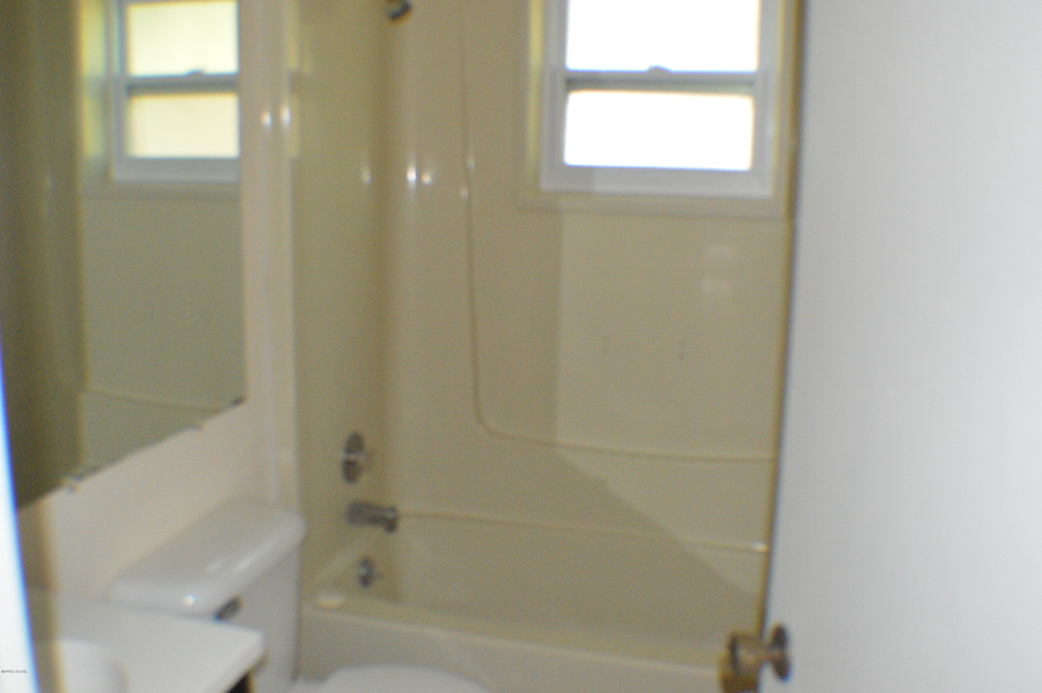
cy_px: 346
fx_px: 1128
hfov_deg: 49.6
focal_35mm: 39
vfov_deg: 34.1
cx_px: 521
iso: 3200
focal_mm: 26
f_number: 4.2
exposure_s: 1/60
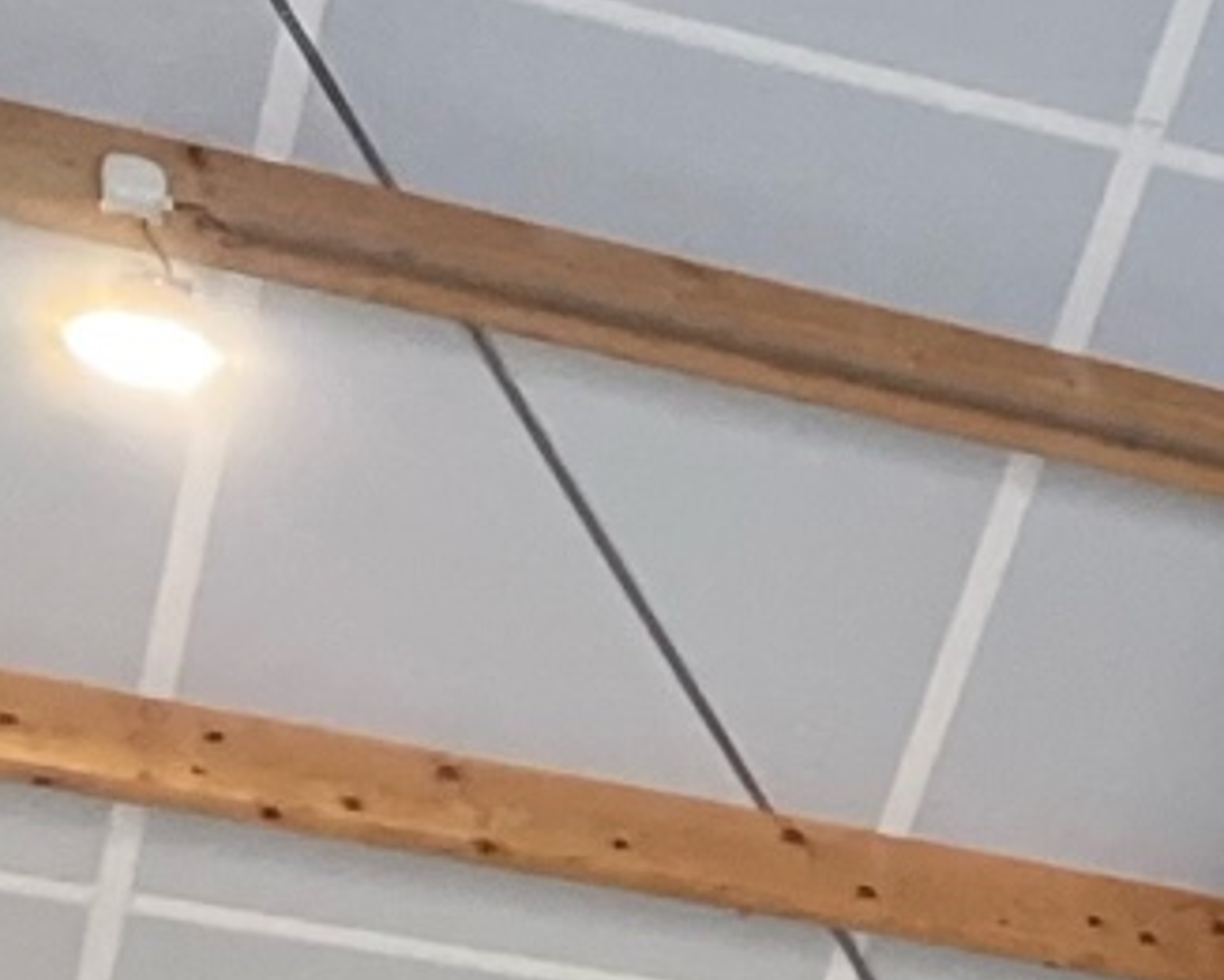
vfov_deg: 8.7
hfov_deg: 9.7
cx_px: 3567
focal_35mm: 157
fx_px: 5689
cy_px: 2583
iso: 125
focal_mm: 4.2
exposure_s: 1/120
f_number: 1.6
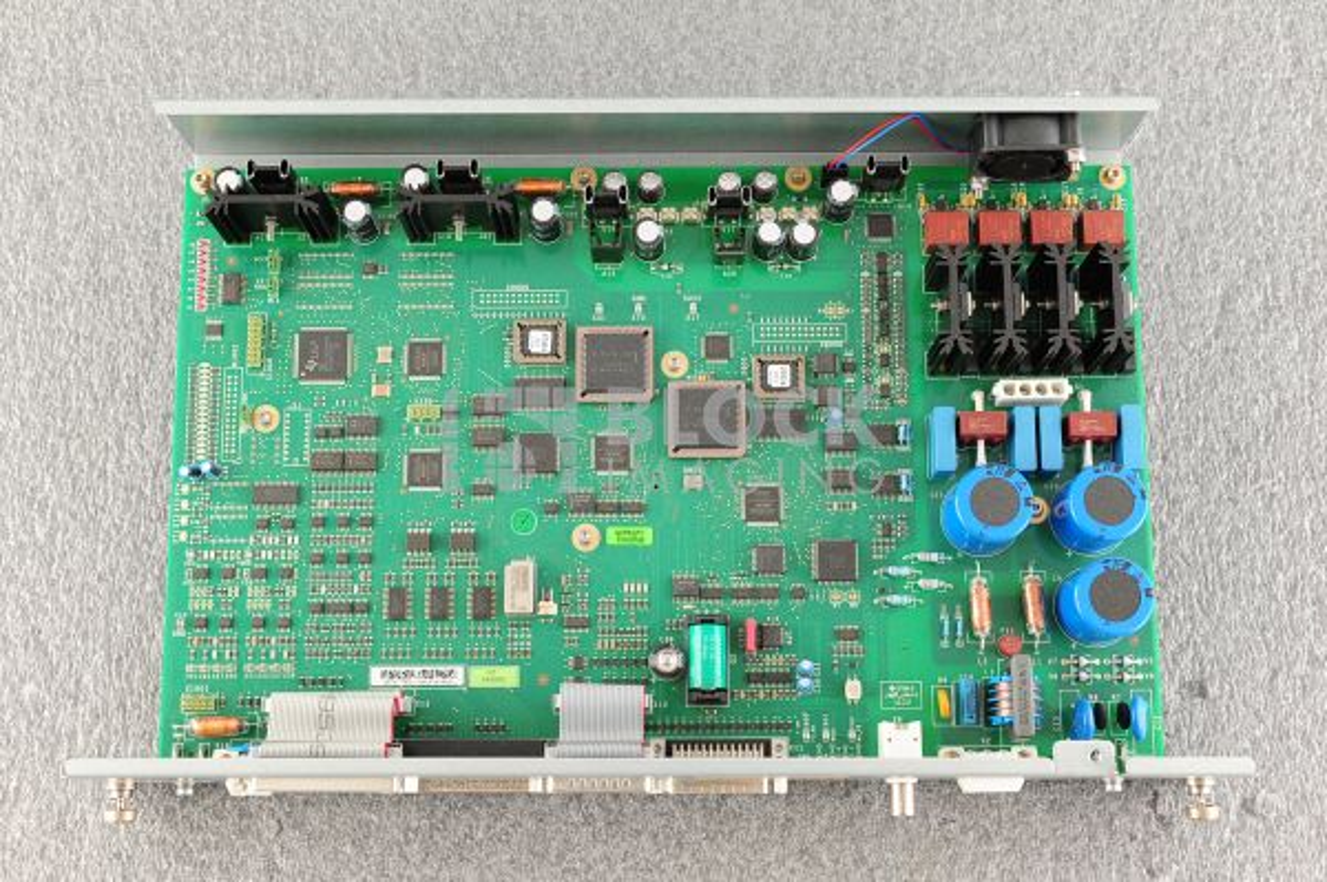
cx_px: 664
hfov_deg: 39.6
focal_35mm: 50
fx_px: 1841
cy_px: 441
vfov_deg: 26.9
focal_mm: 50
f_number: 7.1
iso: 1600
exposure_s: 1/125
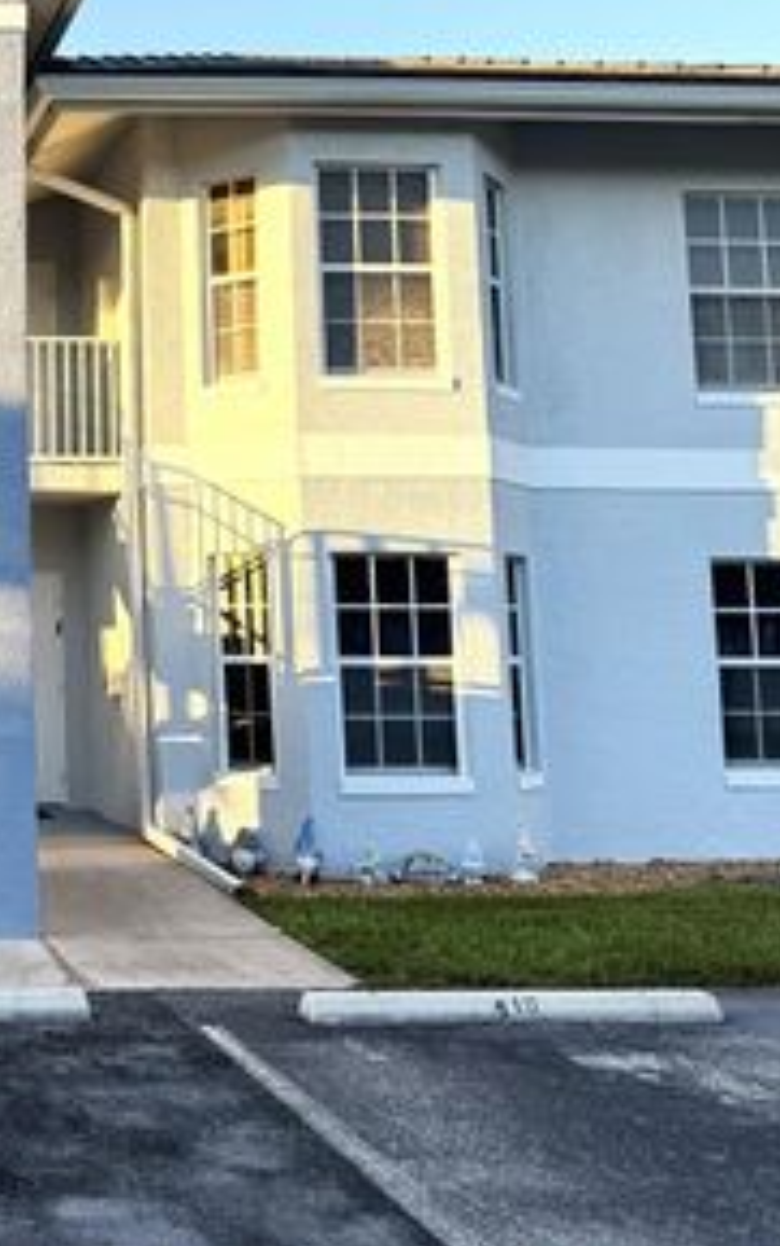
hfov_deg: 25.7
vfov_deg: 44.8
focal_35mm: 44
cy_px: 459
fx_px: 1494
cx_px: -198
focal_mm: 6.76
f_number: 1.78
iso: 80
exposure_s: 1/792
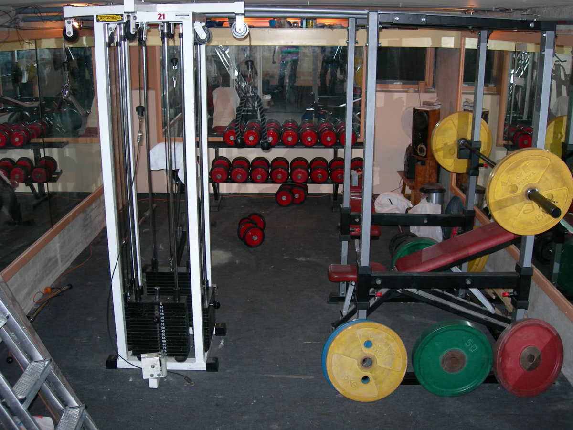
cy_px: 215
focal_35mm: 38
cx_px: 286
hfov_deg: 49.0
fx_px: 629
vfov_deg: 37.7
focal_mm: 7.8
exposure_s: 1/60.1
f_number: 2.8
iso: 107
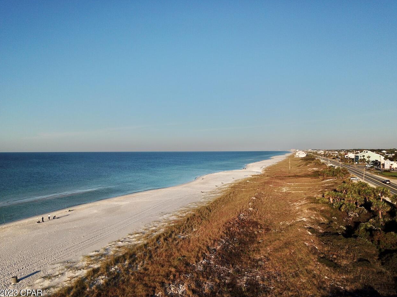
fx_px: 310
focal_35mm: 27
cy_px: 152
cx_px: 198
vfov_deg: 51.3
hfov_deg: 65.3
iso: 100
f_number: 2.2
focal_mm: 4.73
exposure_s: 1/1965
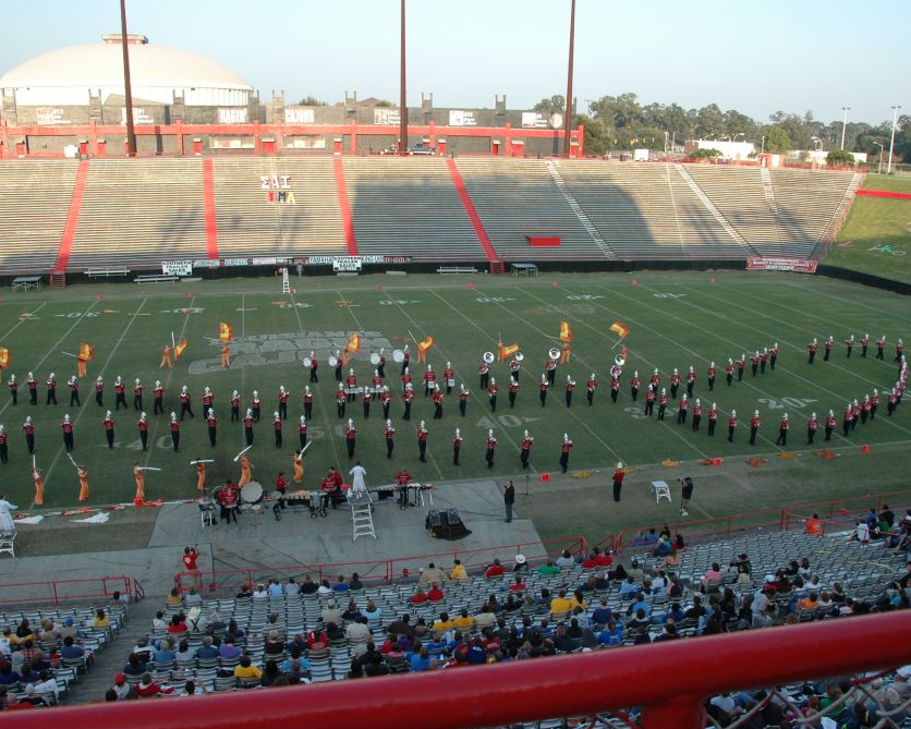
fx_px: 836
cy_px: 366
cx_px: 472
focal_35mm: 31
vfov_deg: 47.1
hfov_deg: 57.2
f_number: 7.1
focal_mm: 18
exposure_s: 1/160
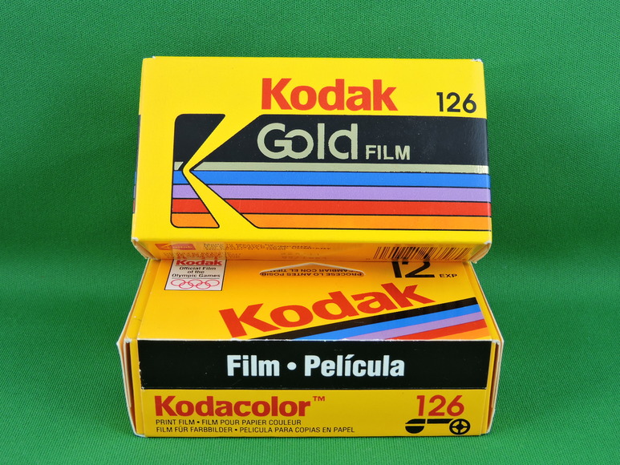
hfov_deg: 38.2
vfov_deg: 29.1
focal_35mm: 50
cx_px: 310
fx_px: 896
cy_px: 232
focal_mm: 9
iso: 140
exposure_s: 1/30
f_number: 4
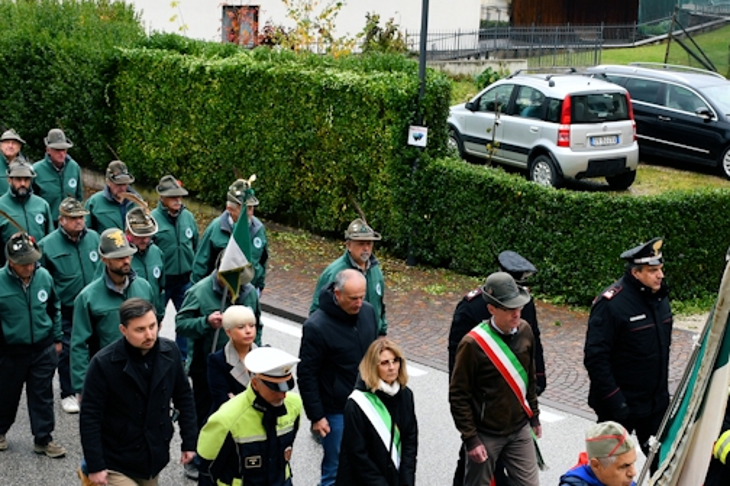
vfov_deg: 24.9
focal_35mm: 54
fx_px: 1095
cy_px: 344
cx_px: 524
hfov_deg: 36.2
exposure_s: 1/250
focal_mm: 23
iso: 200
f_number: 5.6
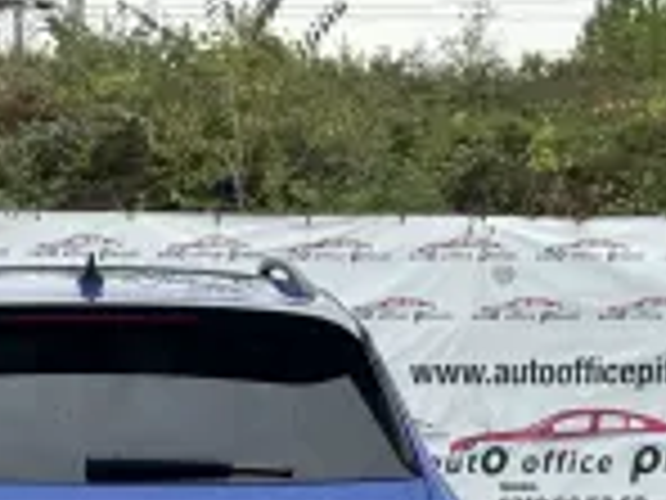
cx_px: 72
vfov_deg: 12.4
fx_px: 2251
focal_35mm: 117
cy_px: 599
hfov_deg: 16.6
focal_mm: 6.76
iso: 64
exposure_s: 1/1724
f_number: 1.78
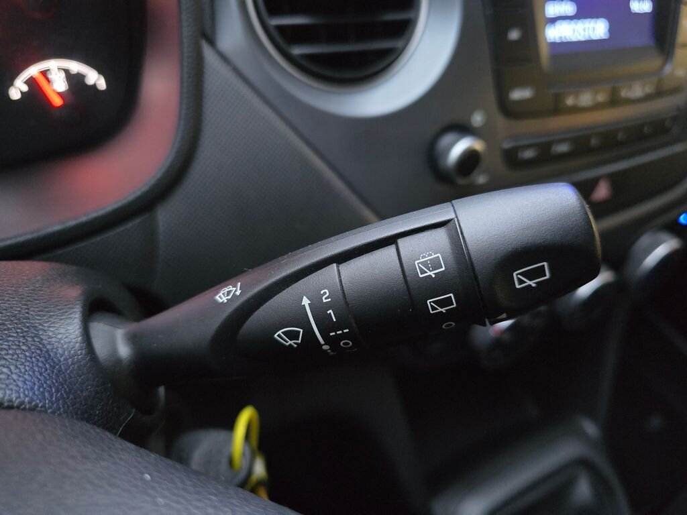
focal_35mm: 23
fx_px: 456
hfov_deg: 73.9
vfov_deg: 58.9
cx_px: 344
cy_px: 258
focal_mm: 6.3
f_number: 1.7
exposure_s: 1/16.7
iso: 2500
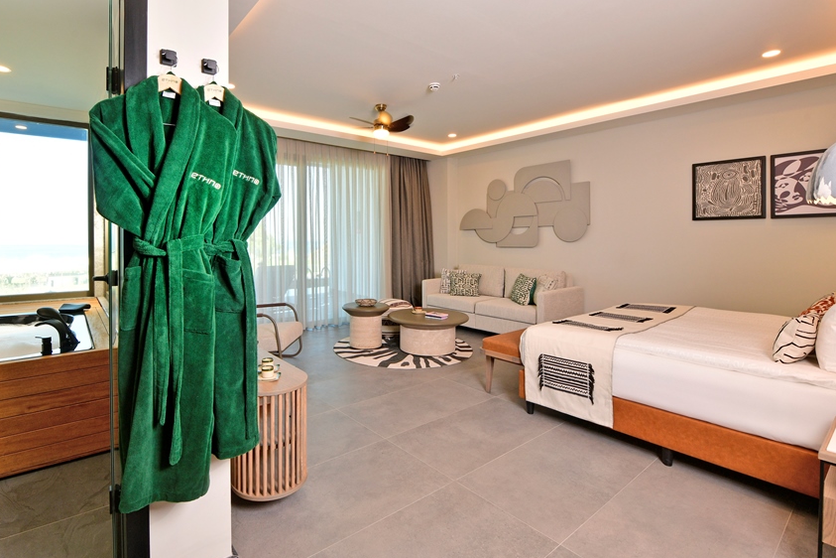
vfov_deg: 70.1
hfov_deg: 92.8
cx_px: 366
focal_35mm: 17
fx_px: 395
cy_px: 243
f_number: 11
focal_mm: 14
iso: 320
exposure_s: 1/30
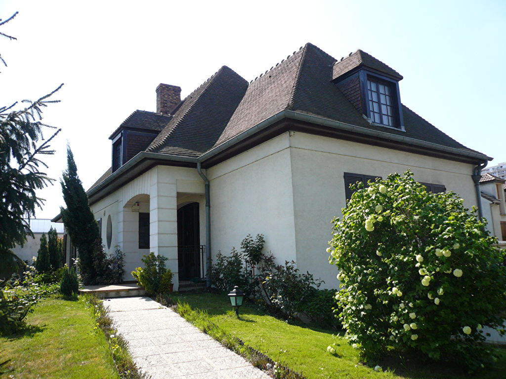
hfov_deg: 63.4
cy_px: 190
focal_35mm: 28
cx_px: 253
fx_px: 409
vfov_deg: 49.7
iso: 100
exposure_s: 1/800
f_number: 2.8
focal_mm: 4.6
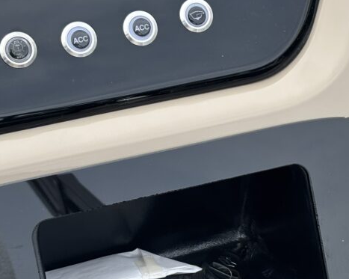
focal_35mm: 116
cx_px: 266
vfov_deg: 13.3
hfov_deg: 16.5
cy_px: 165
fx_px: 1197
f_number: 1.6
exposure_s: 1/799
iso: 32
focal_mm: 5.96
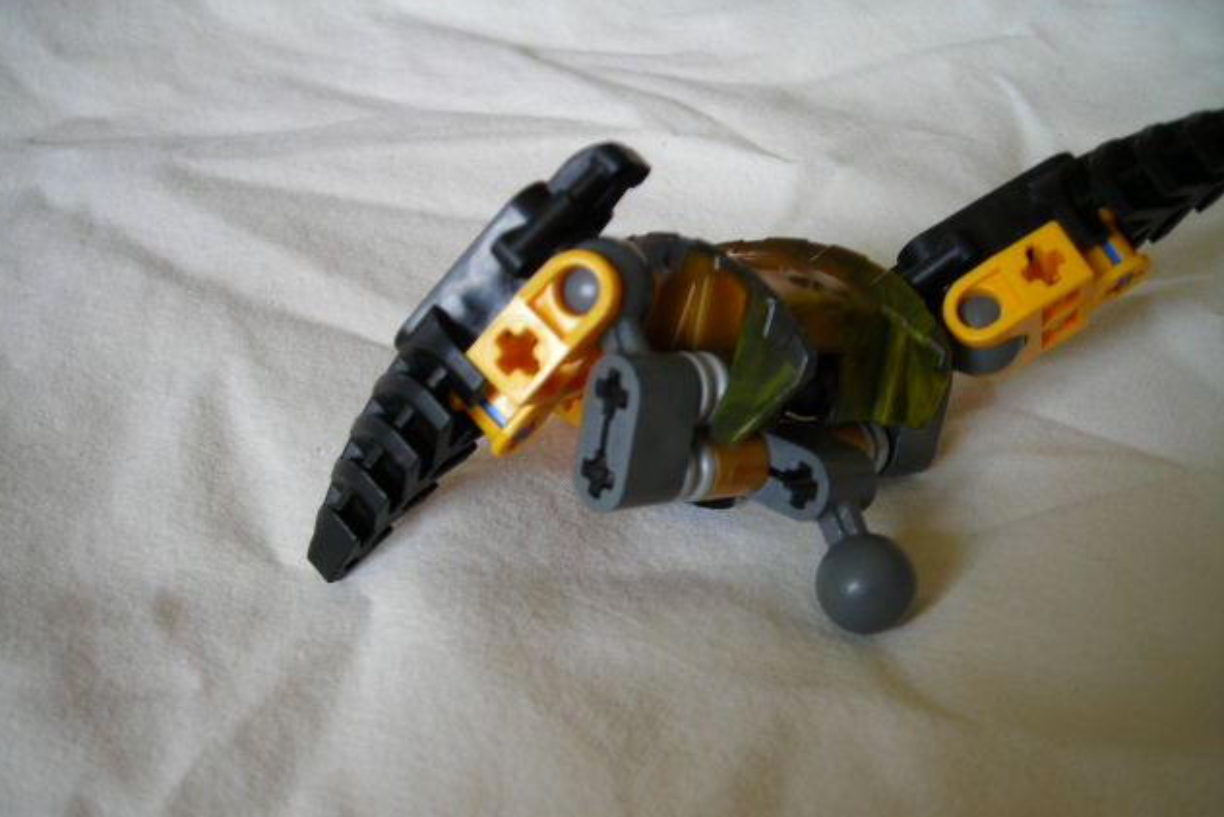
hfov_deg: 48.4
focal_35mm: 40
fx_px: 1361
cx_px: 606
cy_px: 459
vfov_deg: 33.4
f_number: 3.2
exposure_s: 1/19.4
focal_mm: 6.3
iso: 50
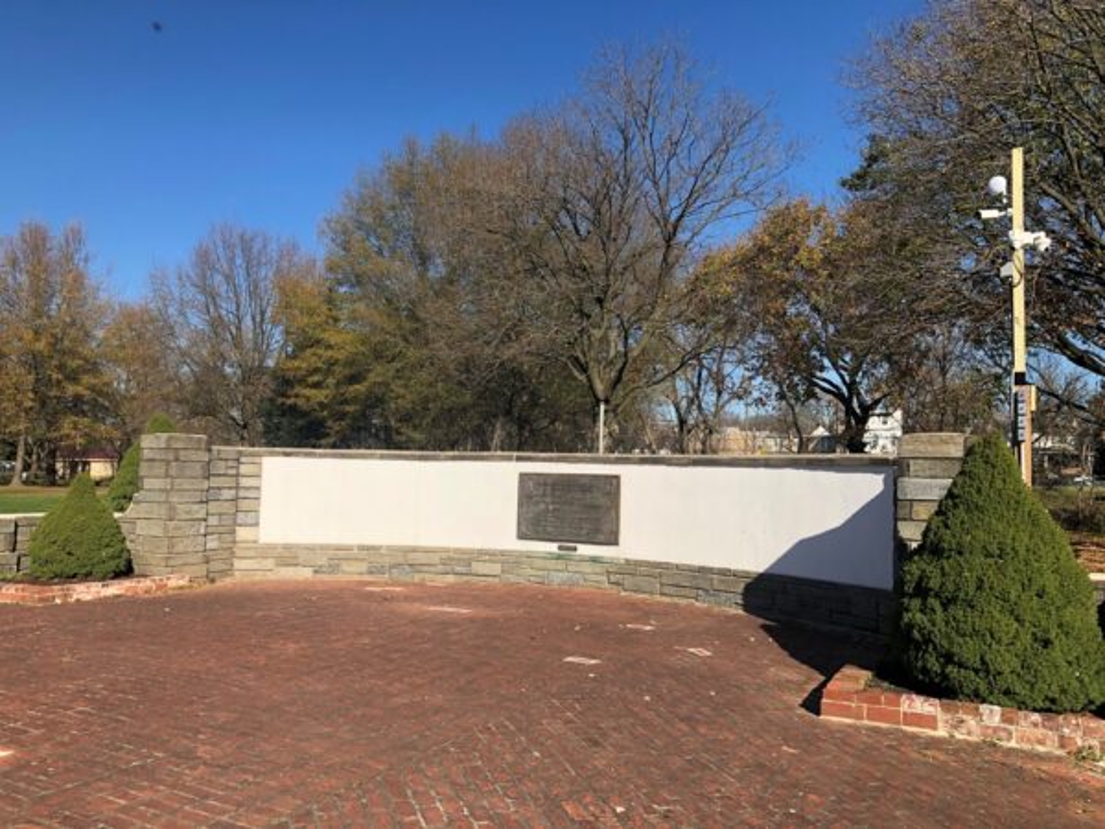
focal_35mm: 28
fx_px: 894
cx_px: 552
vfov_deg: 49.7
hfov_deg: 63.4
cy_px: 414
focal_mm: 3.99
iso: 20
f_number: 1.8
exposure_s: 1/2024
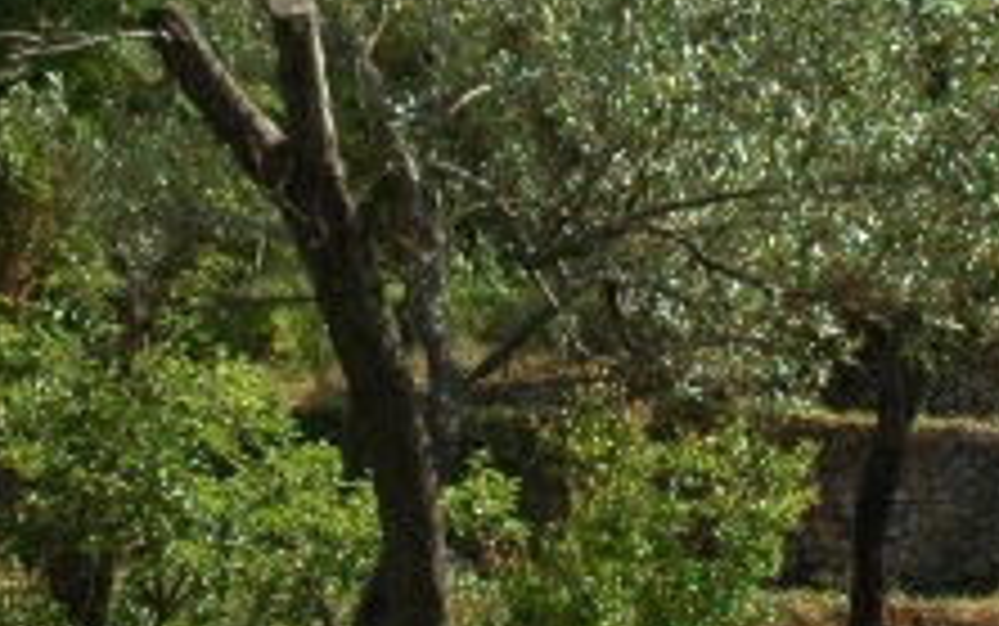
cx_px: 576
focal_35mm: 124
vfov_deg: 10.6
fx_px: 3378
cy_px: 272
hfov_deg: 16.8
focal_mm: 18
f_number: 9
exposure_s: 1/320
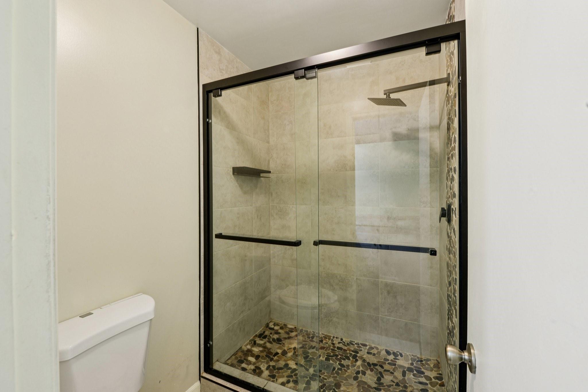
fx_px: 229
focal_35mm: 14
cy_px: 196
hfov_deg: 104.2
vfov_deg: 81.2
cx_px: 294
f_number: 9
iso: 200
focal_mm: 14
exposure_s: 1/1.67
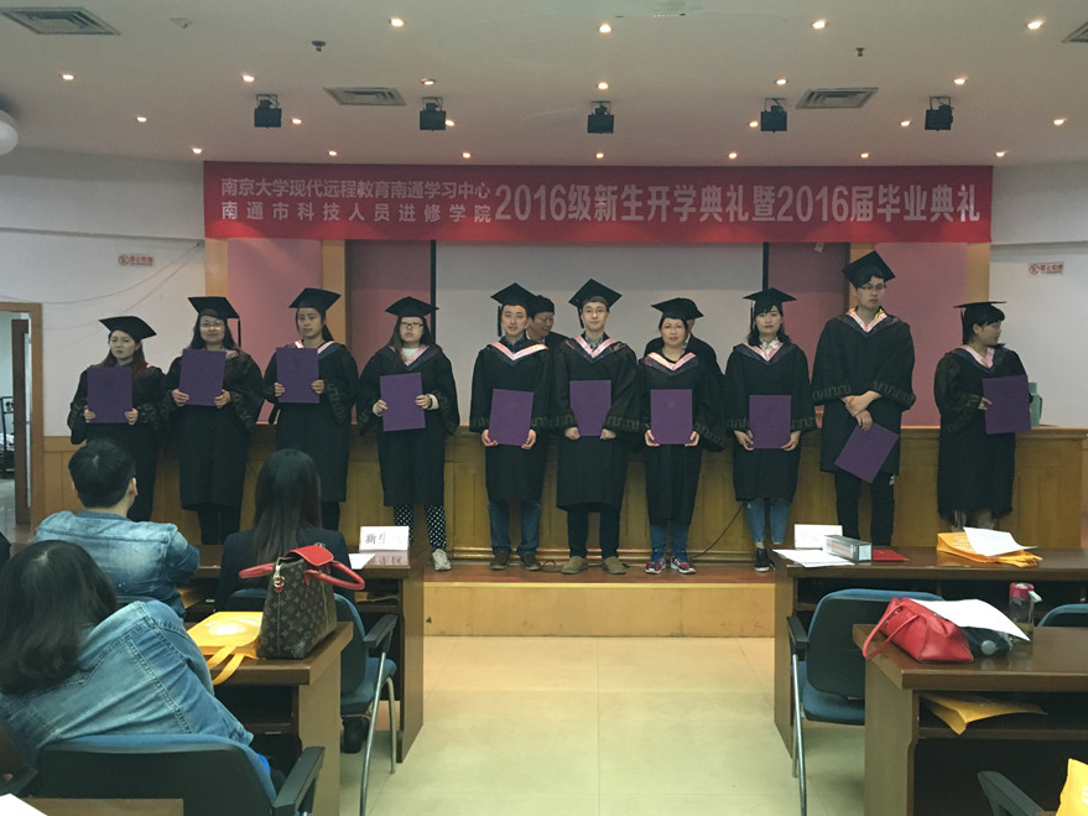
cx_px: 597
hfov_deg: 55.3
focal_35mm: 33
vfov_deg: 42.9
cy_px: 414
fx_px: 1037
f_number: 2.2
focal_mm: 4.15
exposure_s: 1/33
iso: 200
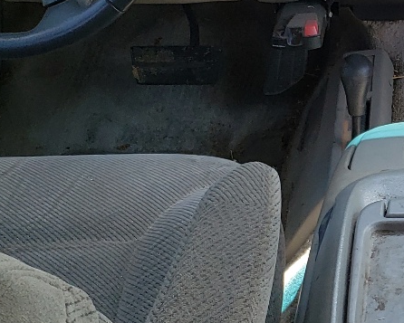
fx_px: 1088
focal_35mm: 91
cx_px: 437
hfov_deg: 20.1
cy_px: 156
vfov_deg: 16.9
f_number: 1.5
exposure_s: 1/303
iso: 50
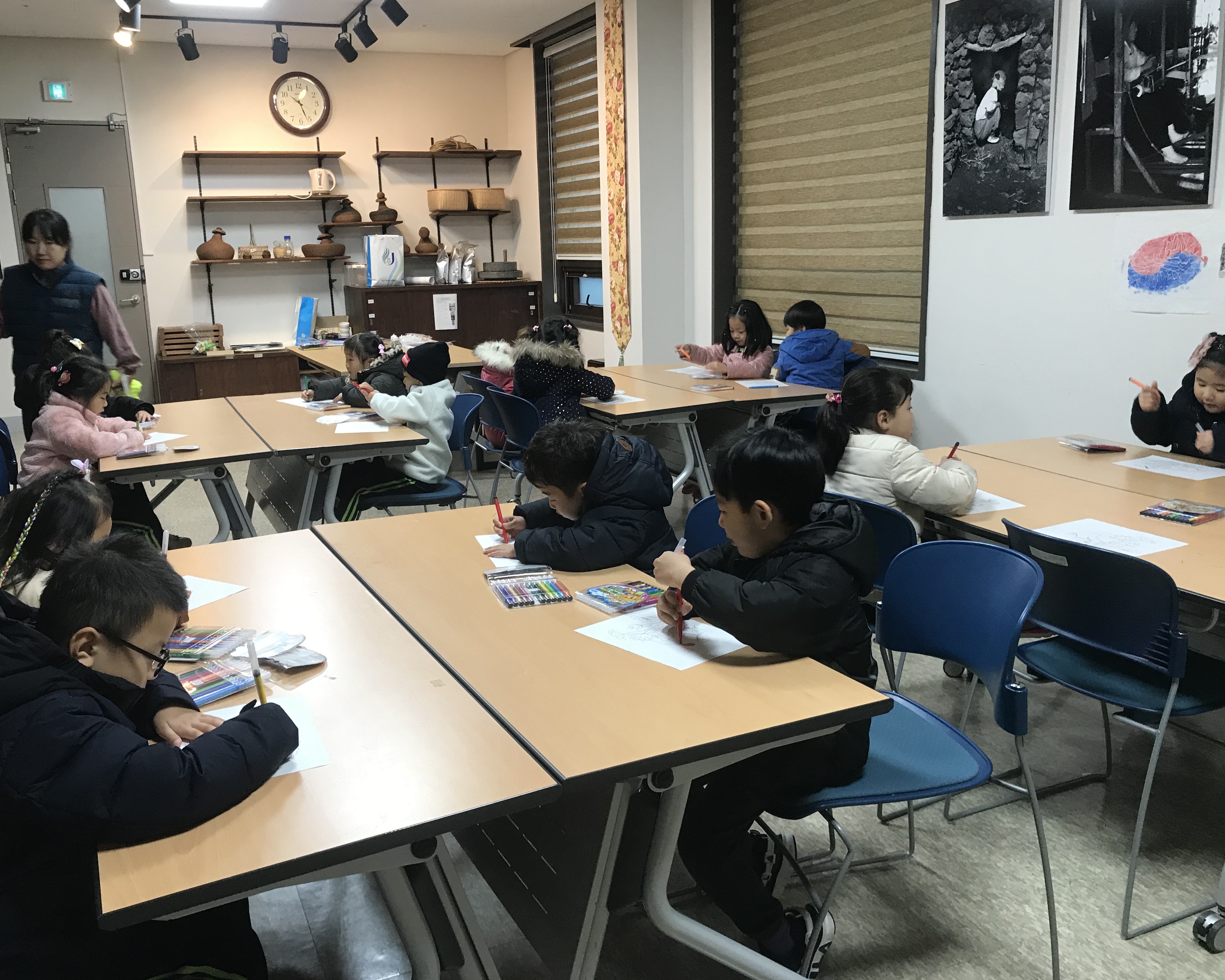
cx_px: 590
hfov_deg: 58.8
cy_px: 493
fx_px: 1088
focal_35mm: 30
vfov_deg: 48.5
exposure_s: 1/24
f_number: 1.8
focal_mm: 3.99
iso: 40
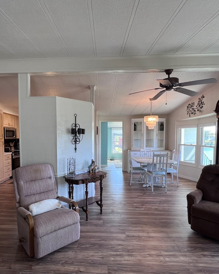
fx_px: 154
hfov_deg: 70.4
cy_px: 145
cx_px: 93
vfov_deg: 83.2
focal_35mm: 19
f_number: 1.8
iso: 100
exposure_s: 1/120
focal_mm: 1.57
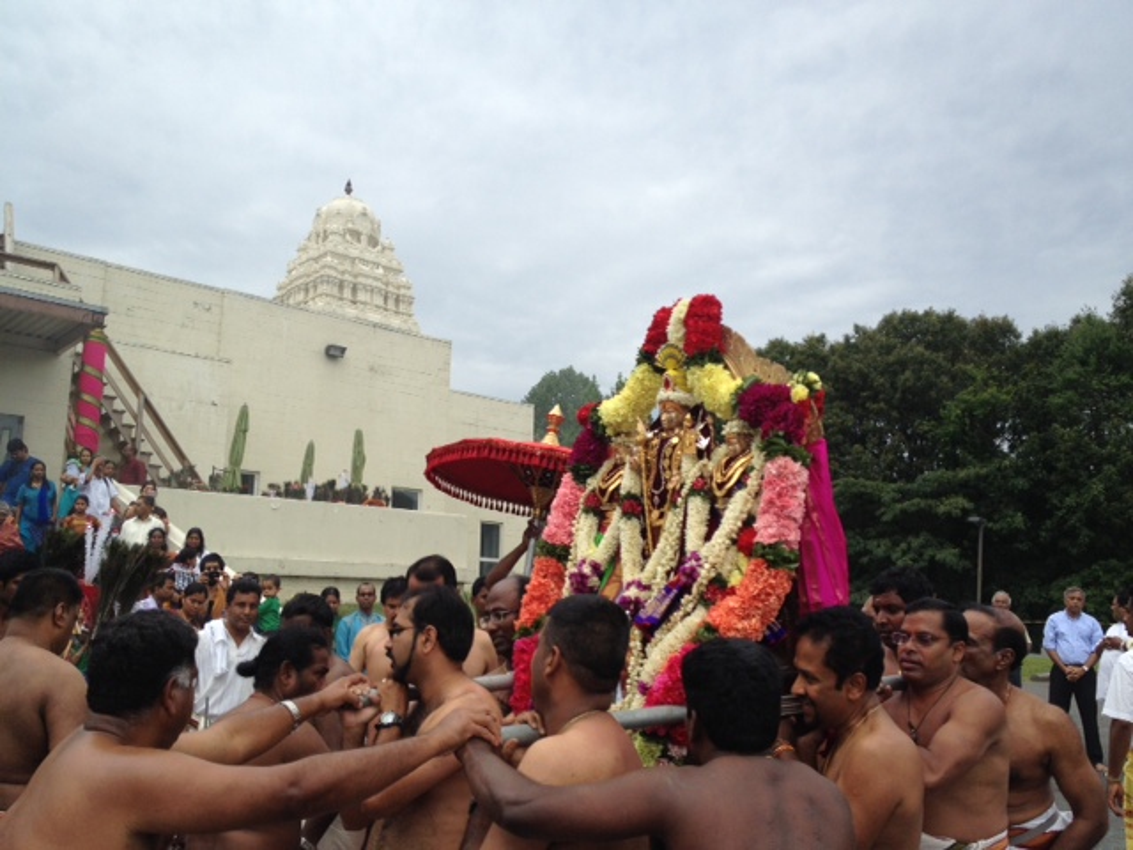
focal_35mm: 35
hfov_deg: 52.6
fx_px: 1146
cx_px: 566
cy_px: 425
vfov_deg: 40.7
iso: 50
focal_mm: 4.28
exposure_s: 1/1042
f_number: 2.4
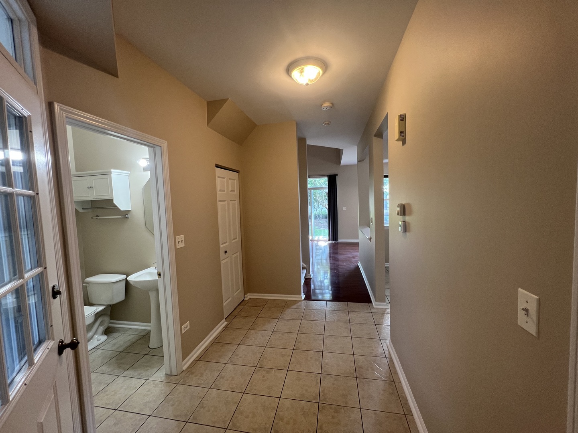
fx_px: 217
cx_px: 289
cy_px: 216
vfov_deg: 89.9
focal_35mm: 13
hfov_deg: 106.2
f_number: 1.8
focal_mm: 1.57
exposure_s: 1/60
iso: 125
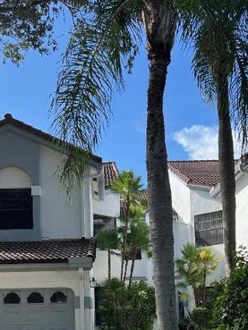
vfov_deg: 38.3
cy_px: 281
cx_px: 107
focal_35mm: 47
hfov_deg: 30.9
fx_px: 449
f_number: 1.5
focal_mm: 5.7
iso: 50
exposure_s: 1/1553
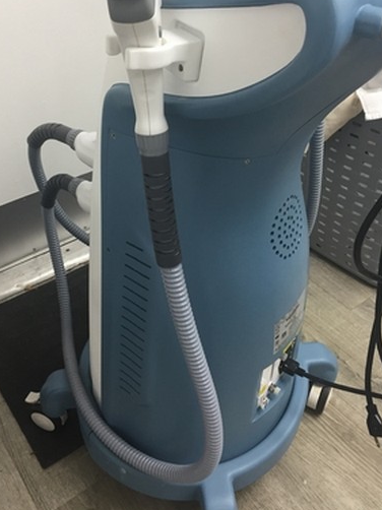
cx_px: 157
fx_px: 545
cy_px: 198
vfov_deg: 49.8
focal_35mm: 37
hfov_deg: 38.5
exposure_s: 1/30
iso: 40
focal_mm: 4.15
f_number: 2.2
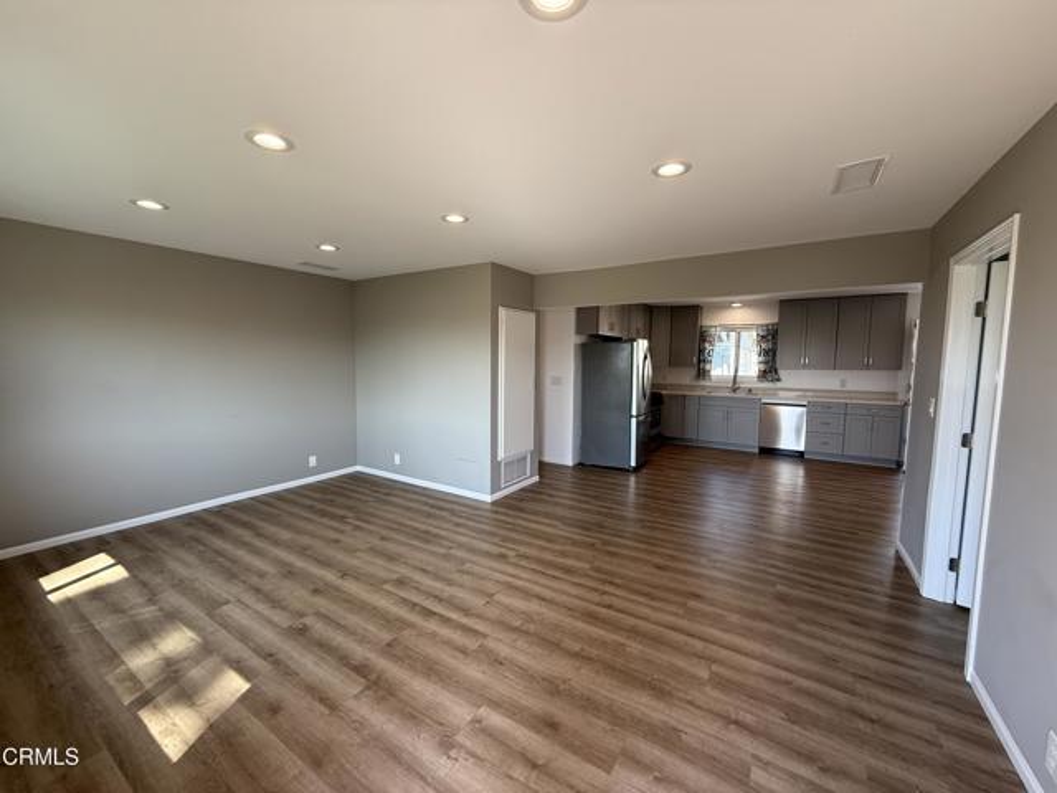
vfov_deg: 85.7
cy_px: 396
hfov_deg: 102.1
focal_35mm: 14
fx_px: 427
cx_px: 528
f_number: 2.2
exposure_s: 1/120
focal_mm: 2.22
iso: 80
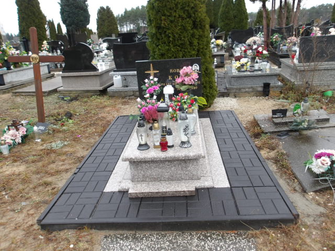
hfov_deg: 65.3
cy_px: 126
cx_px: 168
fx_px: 261
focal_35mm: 27
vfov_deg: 51.4
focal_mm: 4.9
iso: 204
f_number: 3
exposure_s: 1/60
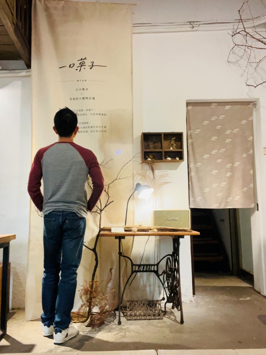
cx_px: 133
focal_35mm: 30
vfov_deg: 60.0
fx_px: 307
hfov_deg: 46.8
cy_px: 178
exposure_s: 1/60
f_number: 2.2
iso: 200
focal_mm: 2.71
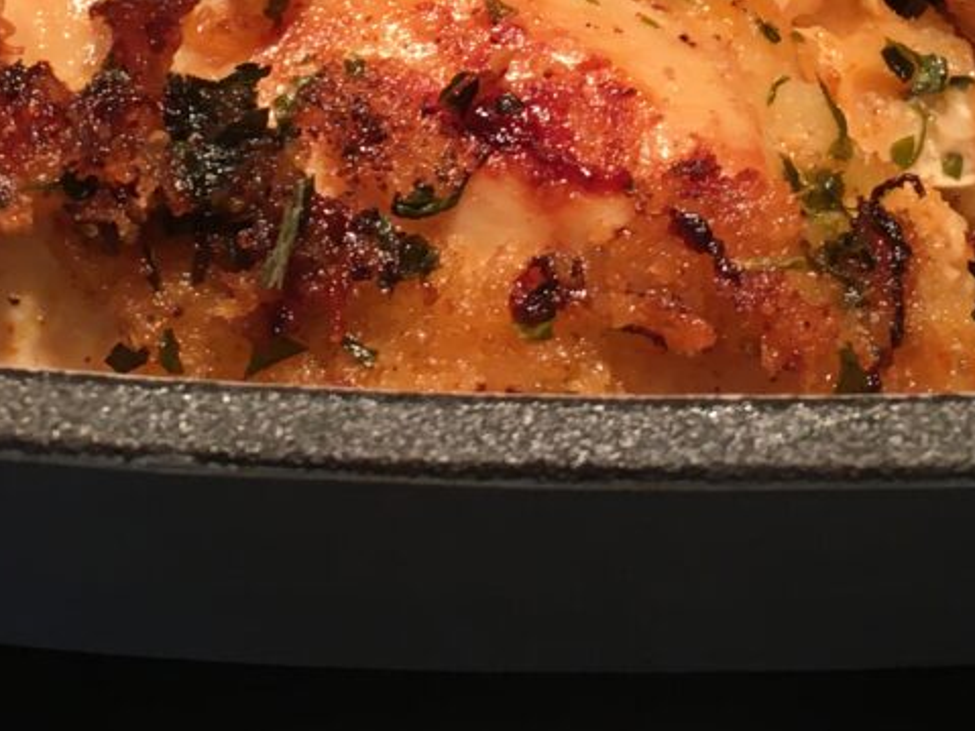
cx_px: 375
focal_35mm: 93
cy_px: -167
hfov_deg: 21.1
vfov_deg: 15.3
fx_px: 2619
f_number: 2.2
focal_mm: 4.15
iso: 50
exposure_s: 1/30
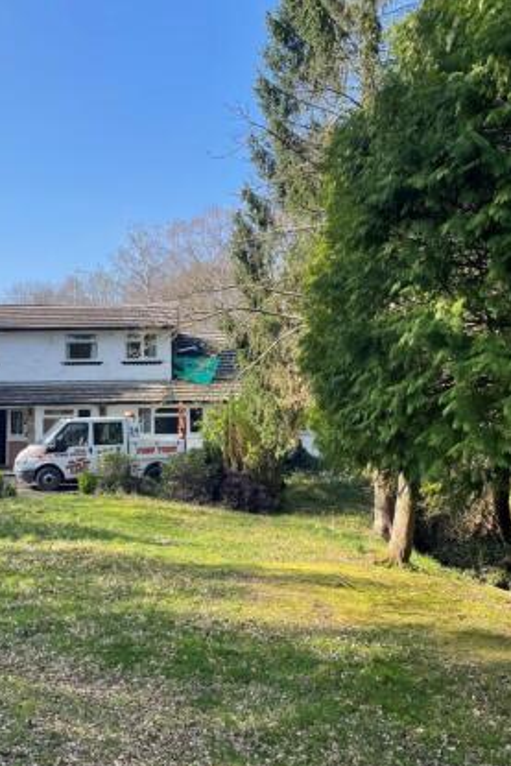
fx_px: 808
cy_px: 370
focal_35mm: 38
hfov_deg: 34.5
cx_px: 139
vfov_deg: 50.7
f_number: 1.6
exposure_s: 1/1667
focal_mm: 4.2
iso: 32
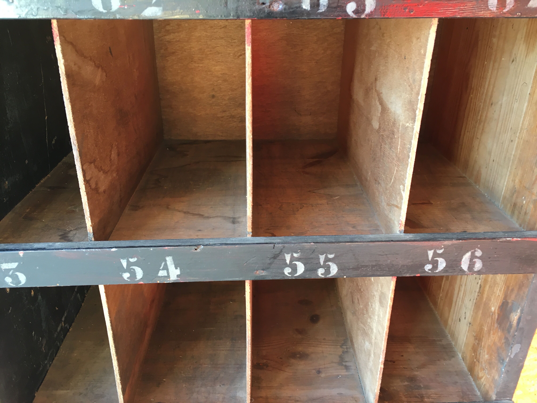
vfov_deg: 48.2
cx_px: 268
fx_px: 450
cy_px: 202
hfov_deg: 61.7
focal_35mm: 29
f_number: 2.2
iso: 100
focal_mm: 4.15
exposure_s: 1/33
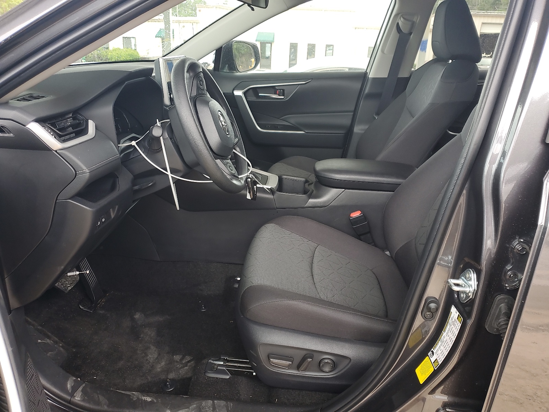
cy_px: 206
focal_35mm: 26
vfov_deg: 53.1
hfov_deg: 67.3
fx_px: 412
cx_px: 274
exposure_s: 1/179
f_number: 1.5
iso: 50
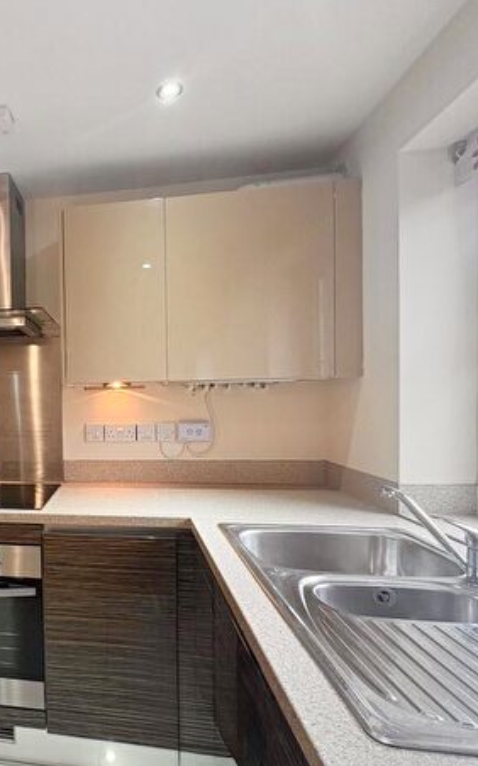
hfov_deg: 46.6
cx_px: 31
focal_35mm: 23
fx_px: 480
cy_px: 416
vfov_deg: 77.0
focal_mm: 2.22
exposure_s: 1/50
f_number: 2.2
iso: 250
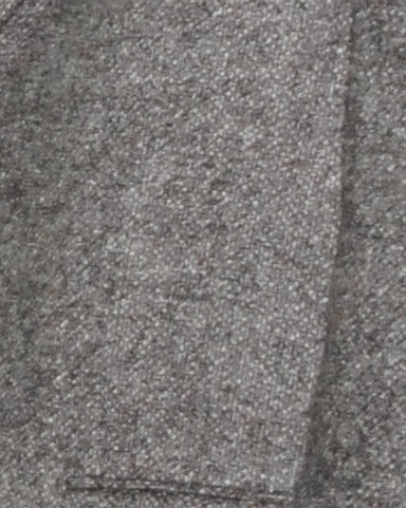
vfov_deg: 7.0
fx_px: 4151
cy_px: -23
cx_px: -1324
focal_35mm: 276
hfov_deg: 4.9
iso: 1000
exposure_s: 1/60
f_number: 7.1
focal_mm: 22
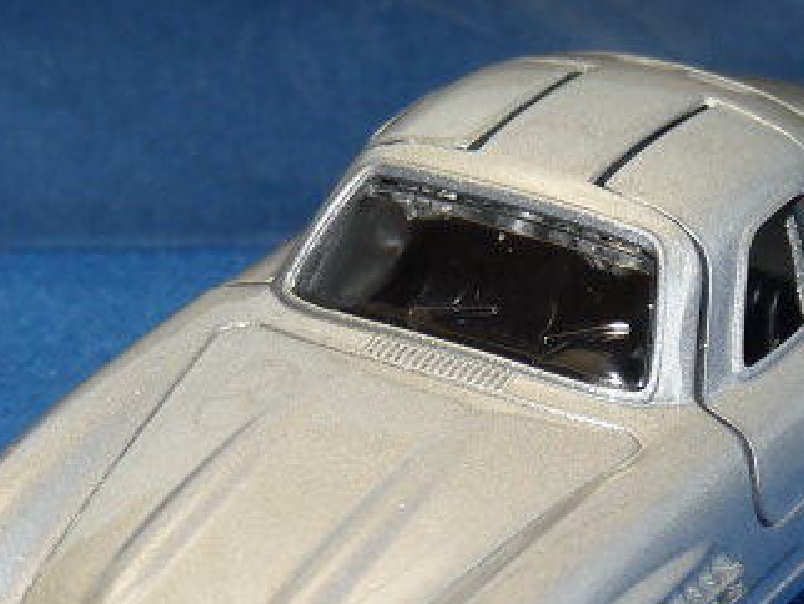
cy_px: 434
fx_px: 9181
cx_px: 424
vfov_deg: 3.8
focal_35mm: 395
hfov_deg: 5.0
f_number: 3.6
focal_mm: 20.1
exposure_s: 1/40
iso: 100
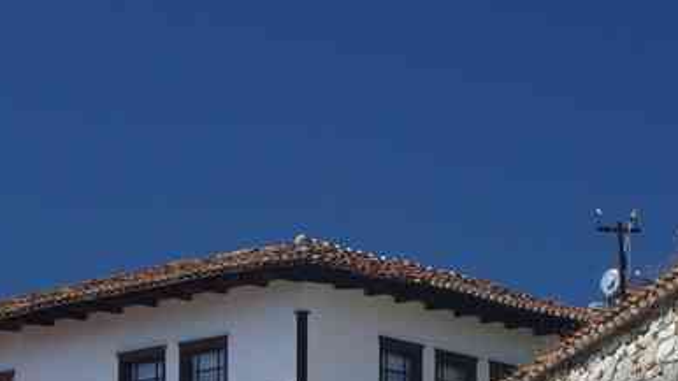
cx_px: 412
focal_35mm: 195
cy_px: 414
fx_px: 3505
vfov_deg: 6.2
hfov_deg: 11.0
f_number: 11
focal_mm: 47.5
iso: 200
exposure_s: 1/125
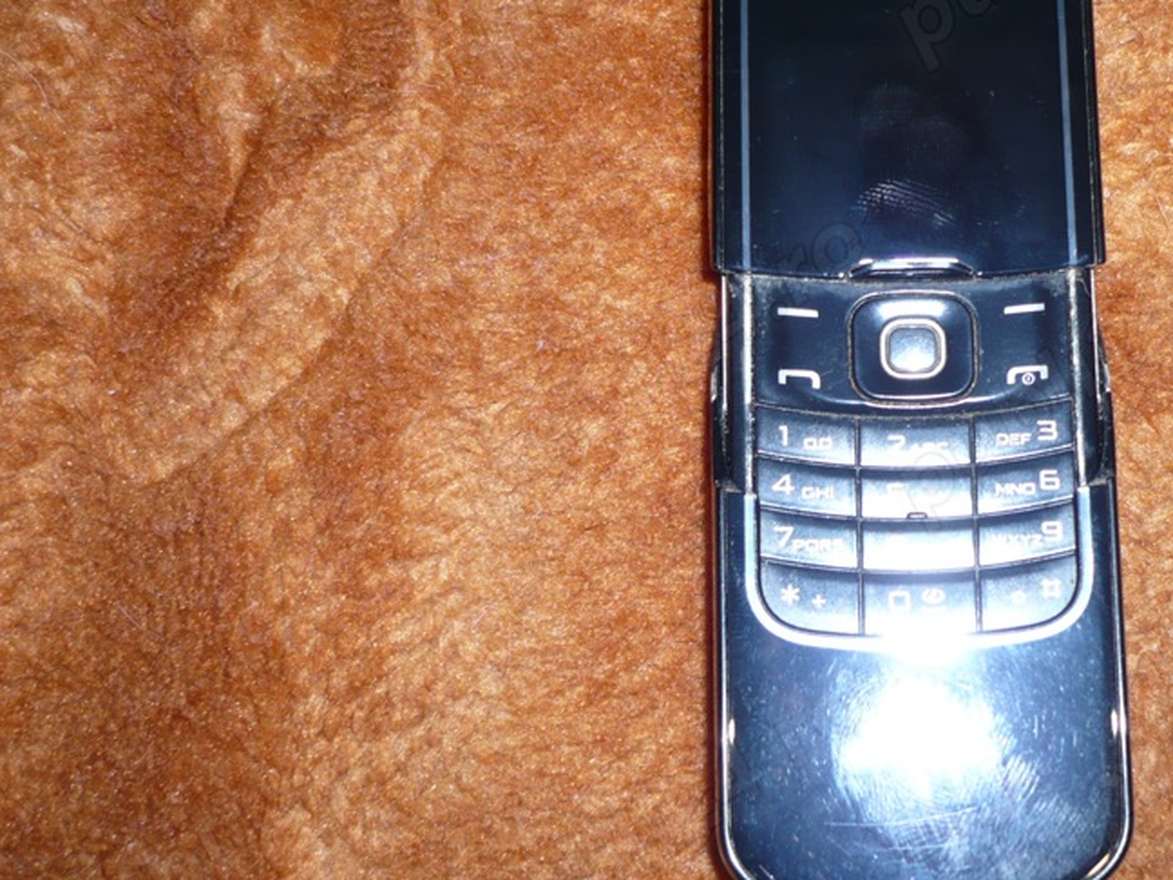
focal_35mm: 54
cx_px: 878
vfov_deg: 27.0
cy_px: 398
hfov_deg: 34.8
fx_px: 1830
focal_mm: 5.8
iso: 100
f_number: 2.8
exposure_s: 1/30
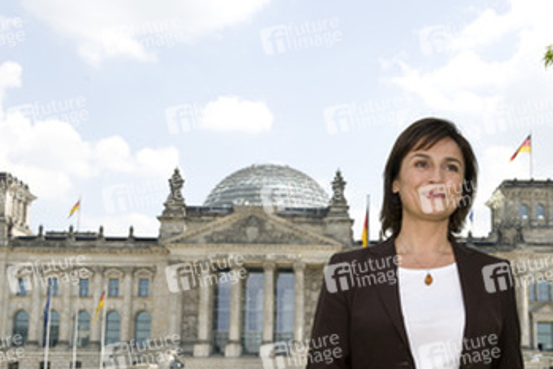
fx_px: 891
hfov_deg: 34.4
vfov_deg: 23.3
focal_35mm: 58
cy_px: 234
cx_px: 322
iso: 400
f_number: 10
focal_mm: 45
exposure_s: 1/640
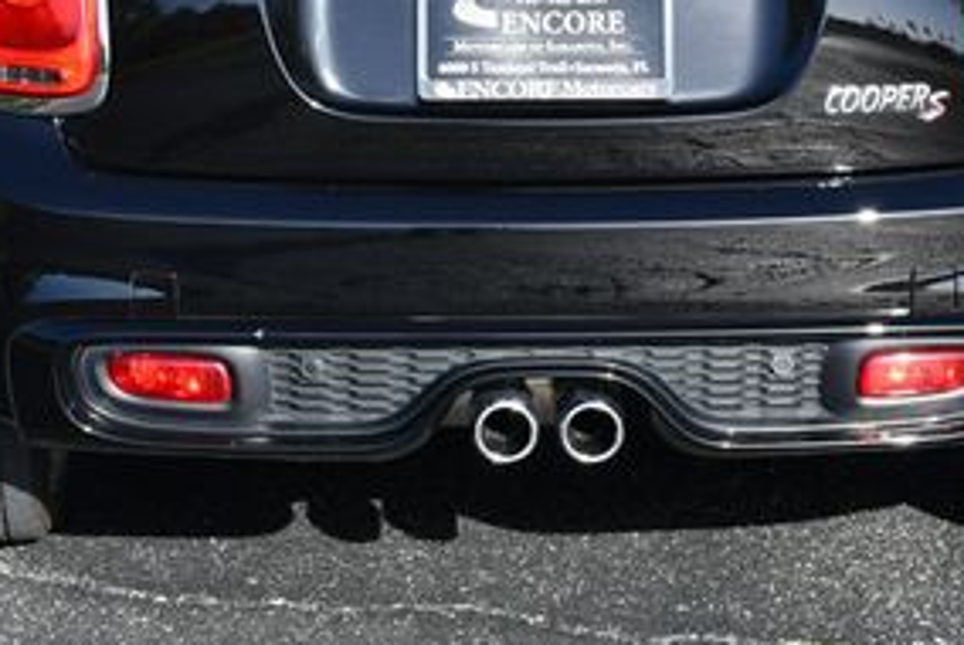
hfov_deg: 15.2
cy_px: -48
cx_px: 502
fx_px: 3619
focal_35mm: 135
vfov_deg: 10.1
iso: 200
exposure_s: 1/250
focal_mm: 30
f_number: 7.1
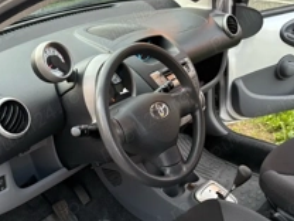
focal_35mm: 50
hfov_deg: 38.1
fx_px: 425
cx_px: 172
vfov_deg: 29.0
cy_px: 142
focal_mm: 5.96
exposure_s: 1/60
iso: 250
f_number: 1.6
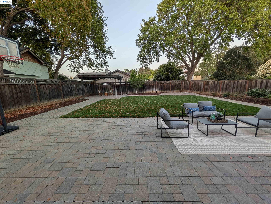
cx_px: 136
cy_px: 102
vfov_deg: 94.6
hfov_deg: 110.5
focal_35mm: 12
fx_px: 94
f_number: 1.7
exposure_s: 1/160
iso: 49
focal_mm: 2.02
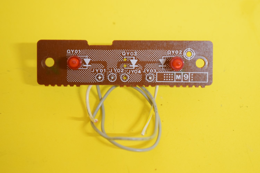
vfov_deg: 16.6
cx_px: 130
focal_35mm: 82
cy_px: 86
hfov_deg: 24.6
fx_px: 596
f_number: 5.6
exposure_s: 1/80
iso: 3200
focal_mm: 55
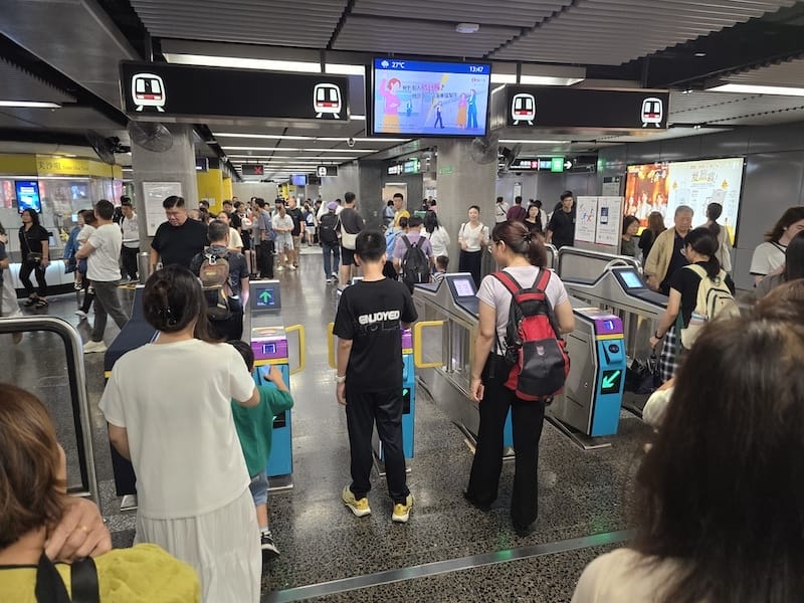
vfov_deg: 58.9
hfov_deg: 73.9
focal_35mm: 23
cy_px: 302
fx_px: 534
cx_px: 402
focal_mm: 6.3
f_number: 1.7
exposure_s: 1/100
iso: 320
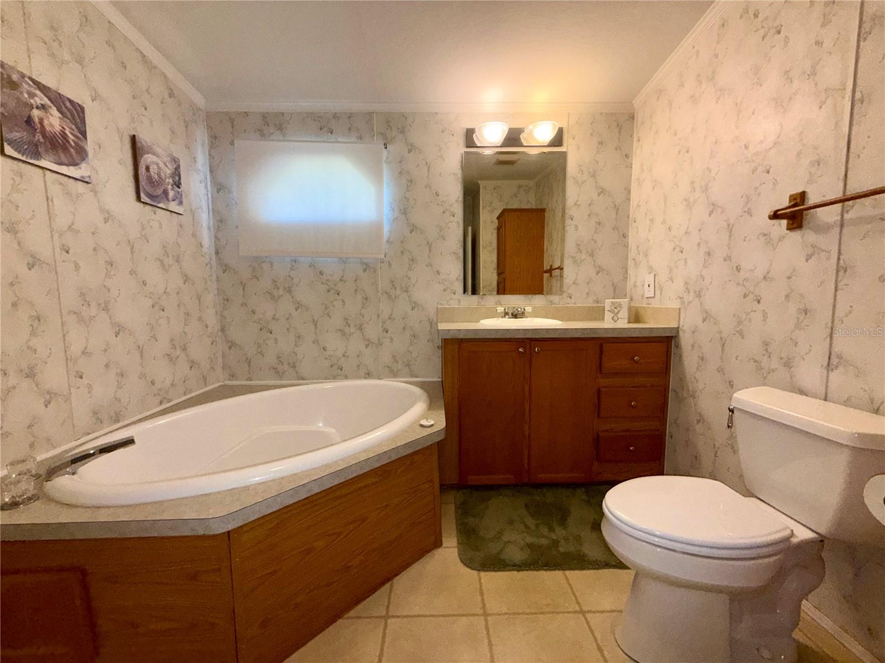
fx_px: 358
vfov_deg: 85.7
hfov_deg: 102.1
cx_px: 442
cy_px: 332
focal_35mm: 14
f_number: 2.2
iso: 100
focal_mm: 2.22
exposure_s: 1/95
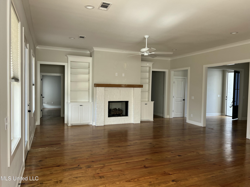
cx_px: 125
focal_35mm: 26
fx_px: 188
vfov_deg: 53.1
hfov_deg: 67.3
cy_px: 94
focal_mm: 5.7
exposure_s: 1/121
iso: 50
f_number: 1.5
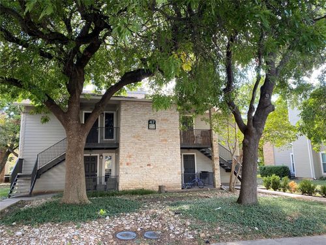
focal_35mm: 26
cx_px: 163
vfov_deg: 53.1
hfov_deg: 67.3
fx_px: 245
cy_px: 122
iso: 50
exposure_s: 1/121
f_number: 1.8
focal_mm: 4.25
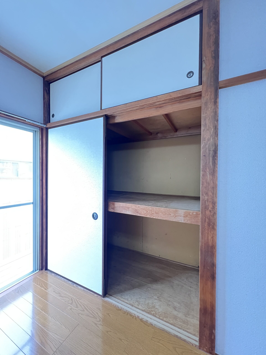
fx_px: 133
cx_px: 133
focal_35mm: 13
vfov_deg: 106.2
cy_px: 178
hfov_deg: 89.9
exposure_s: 1/50
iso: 800
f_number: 1.8
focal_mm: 1.57
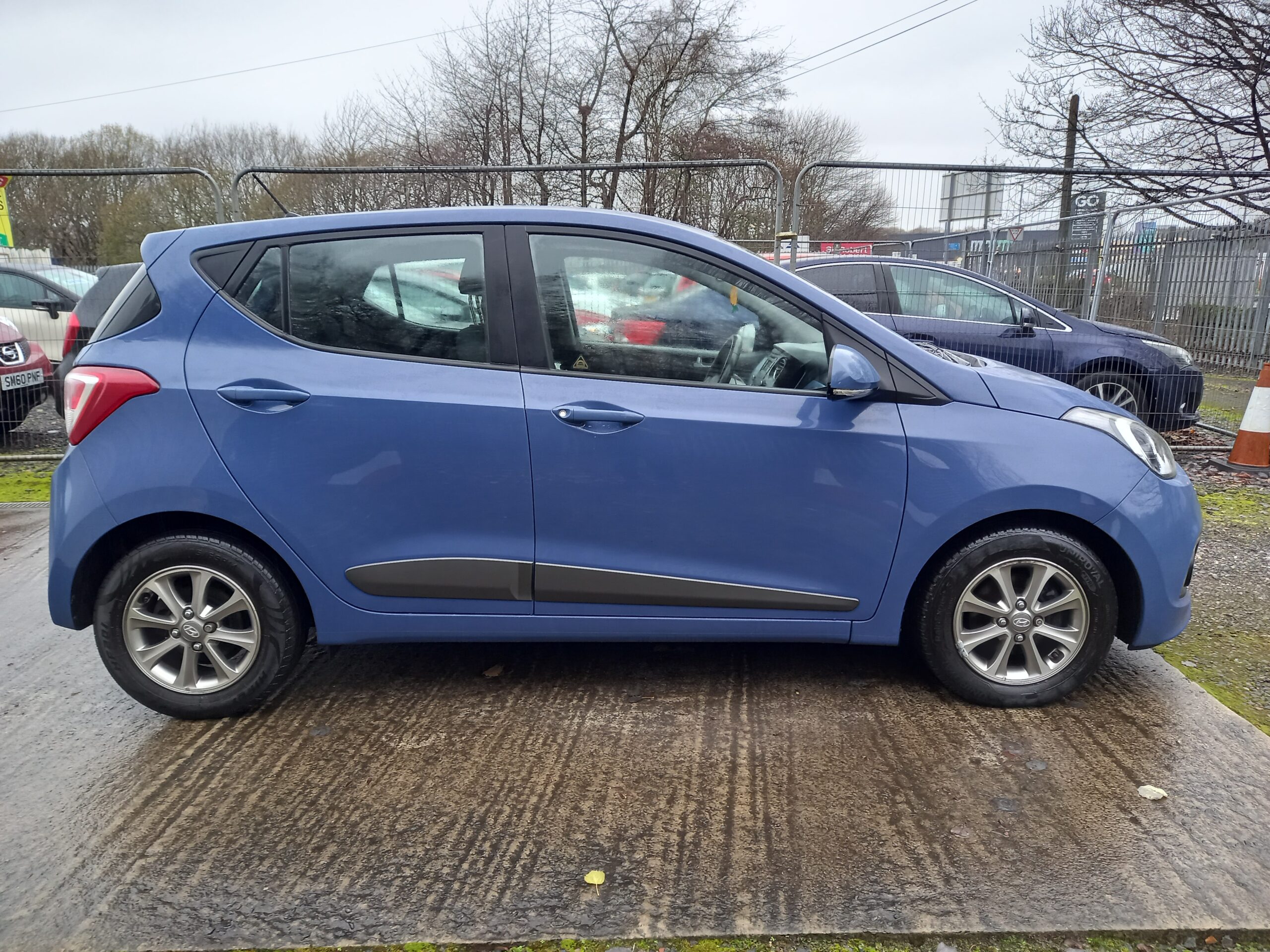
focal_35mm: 25
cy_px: 476
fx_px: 917
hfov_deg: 69.4
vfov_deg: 54.9
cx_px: 635
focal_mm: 4.6
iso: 160
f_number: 2
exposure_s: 1/60
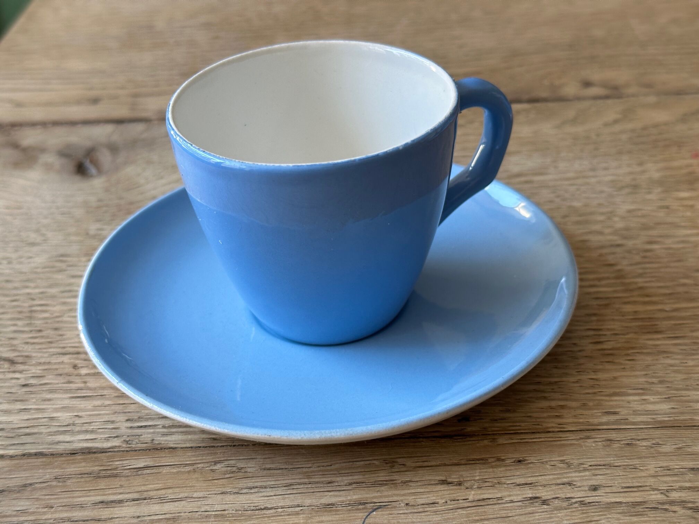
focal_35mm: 48
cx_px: 350
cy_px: 262
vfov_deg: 30.3
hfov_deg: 39.7
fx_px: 969
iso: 160
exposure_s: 1/60
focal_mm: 6.86
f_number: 1.78
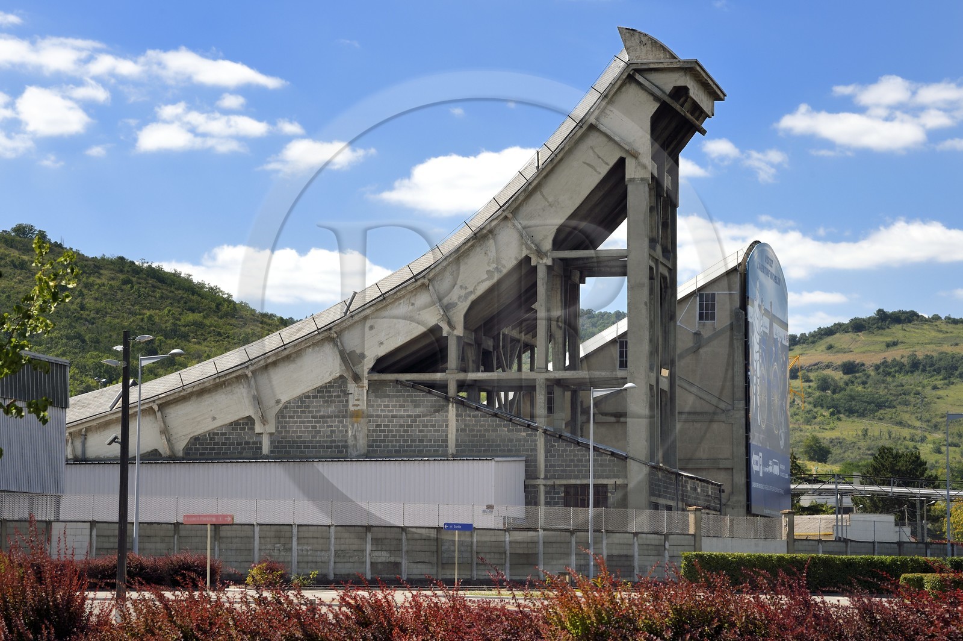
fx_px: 2726
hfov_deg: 20.0
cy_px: 320
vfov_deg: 13.4
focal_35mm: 102
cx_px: 482
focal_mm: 102
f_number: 10
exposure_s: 1/400
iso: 200
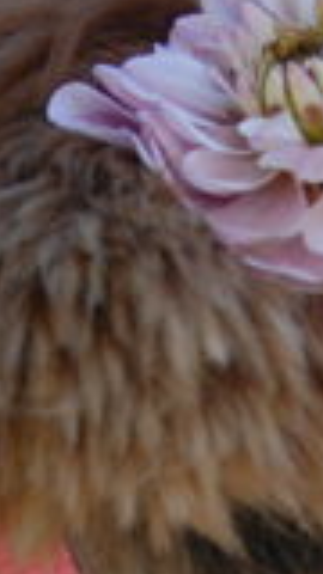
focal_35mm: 196
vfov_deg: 10.8
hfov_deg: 6.2
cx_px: 251
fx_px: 2984
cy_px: 671
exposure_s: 1/250
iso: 400
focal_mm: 26
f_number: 4
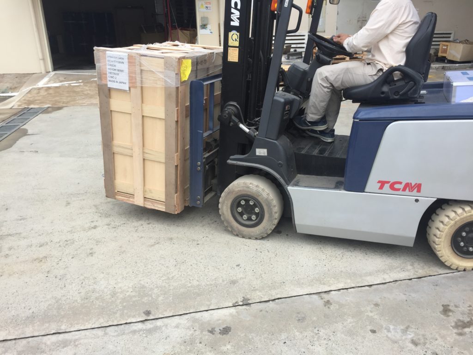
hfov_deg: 61.7
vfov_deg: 48.2
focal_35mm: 29
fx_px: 396
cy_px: 178
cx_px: 236
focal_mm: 4.15
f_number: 2.2
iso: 32
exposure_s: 1/694
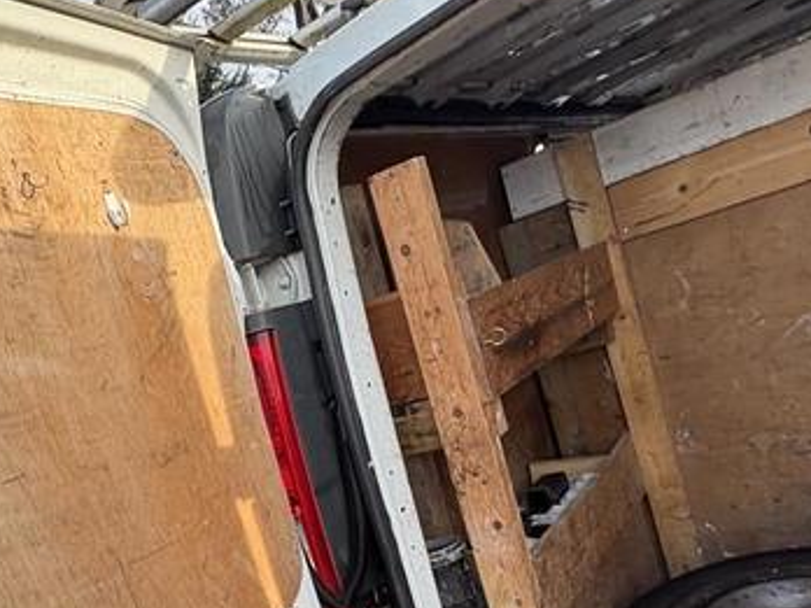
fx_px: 843
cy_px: 524
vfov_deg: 37.5
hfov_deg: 50.3
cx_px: 261
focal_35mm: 36
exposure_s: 1/136
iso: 50
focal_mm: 2.22
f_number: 2.2
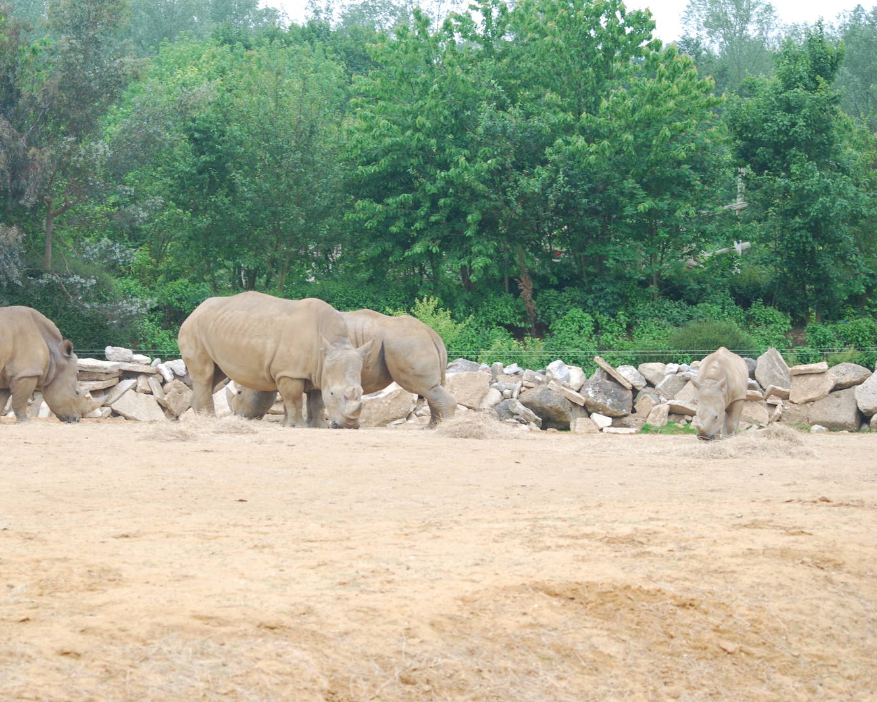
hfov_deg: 14.6
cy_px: 351
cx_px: 351
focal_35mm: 132
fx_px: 3426
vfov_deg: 11.7
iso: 200
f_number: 5
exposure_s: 1/125
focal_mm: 78
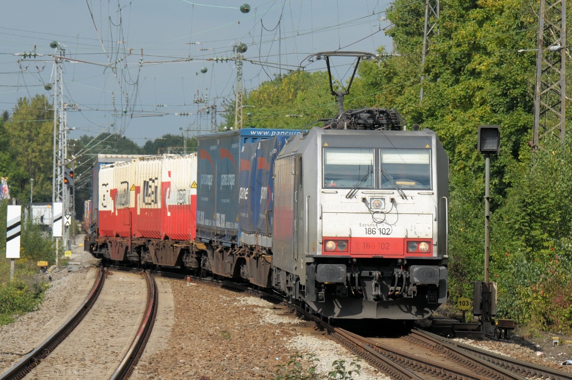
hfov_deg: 9.5
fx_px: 3451
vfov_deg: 6.3
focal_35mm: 218
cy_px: 190
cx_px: 286
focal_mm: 145
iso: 320
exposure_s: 1/500
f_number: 11
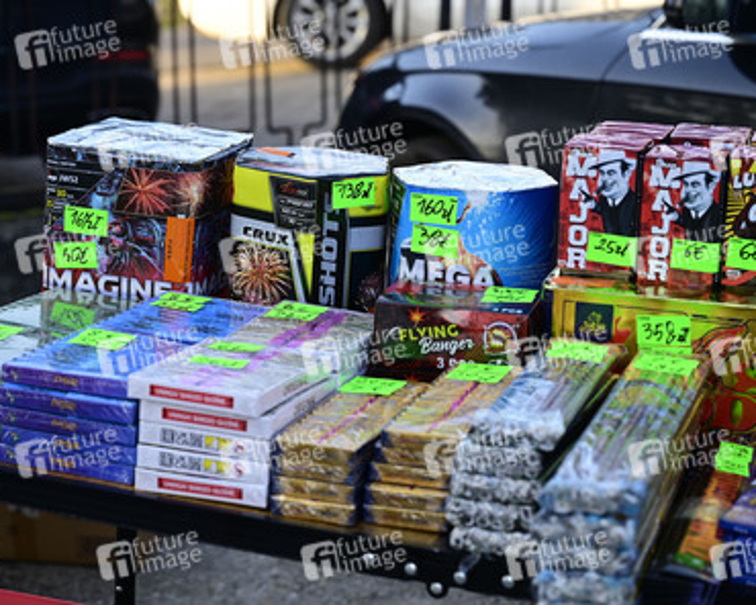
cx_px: 299
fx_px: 1790
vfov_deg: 19.2
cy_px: 300
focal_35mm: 80
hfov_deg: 23.8
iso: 400
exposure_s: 1/250
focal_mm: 70
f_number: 5
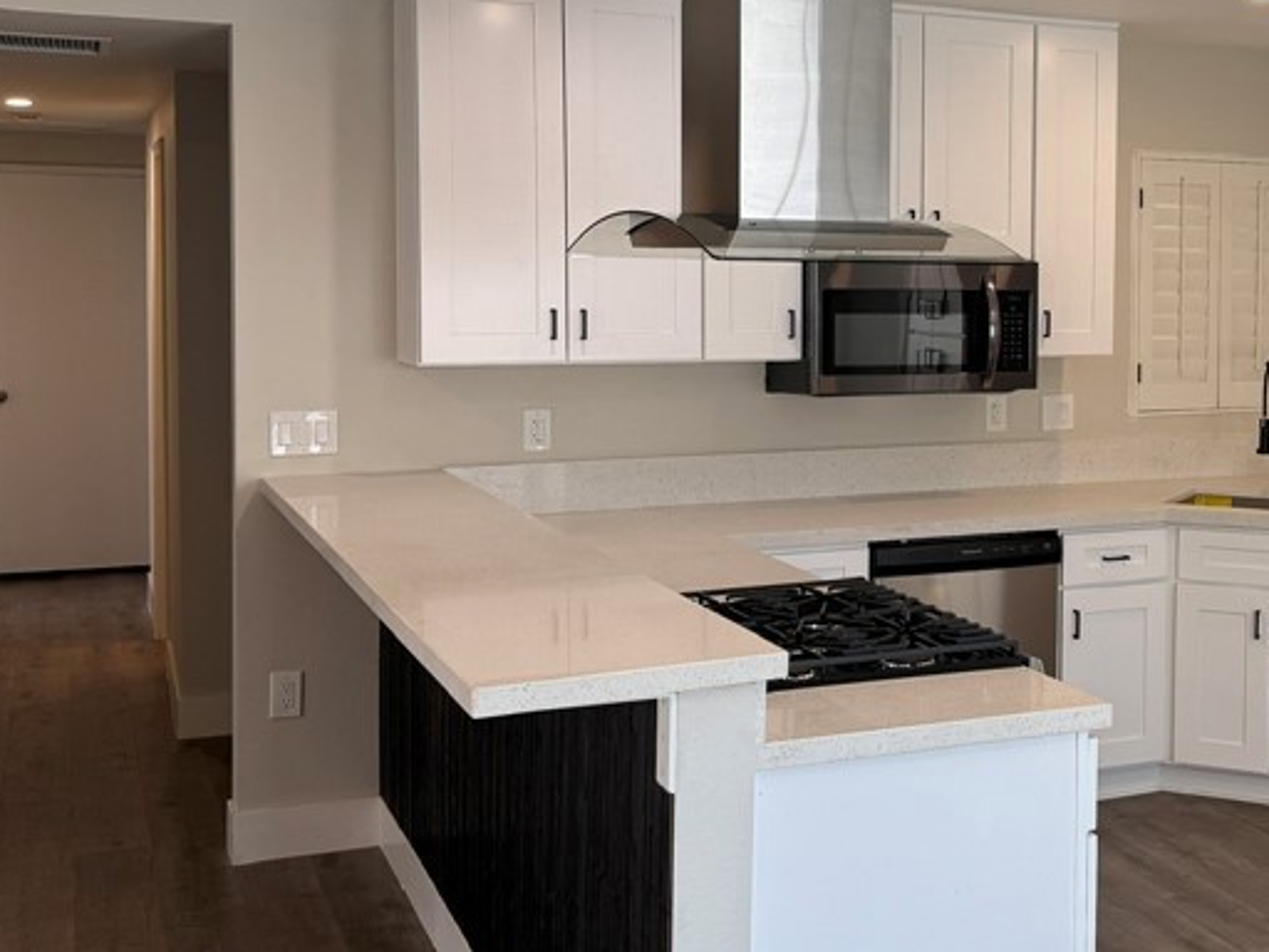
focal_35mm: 48
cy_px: 340
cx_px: 1034
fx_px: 1760
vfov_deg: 30.1
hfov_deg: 38.0
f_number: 1.78
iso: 80
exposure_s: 1/121
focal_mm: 6.76
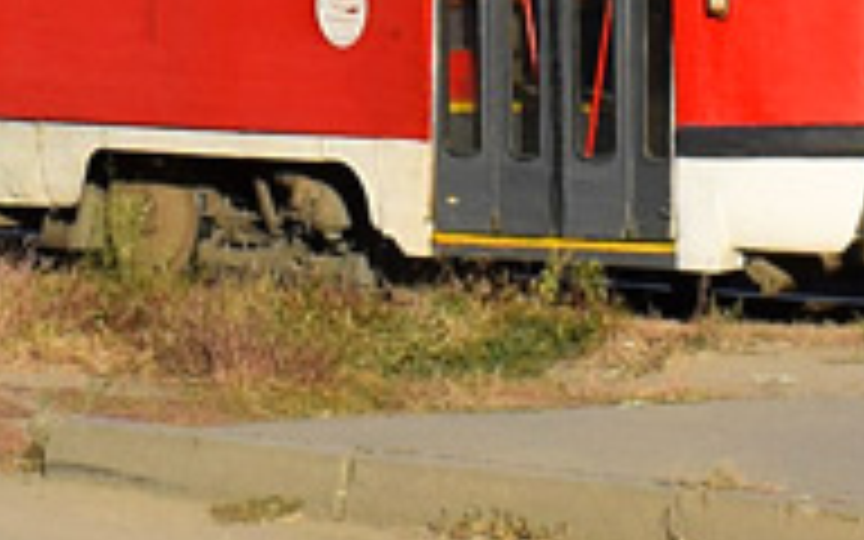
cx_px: 158
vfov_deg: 4.8
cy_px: -803
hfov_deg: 8.0
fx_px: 6193
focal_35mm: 263
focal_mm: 22
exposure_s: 1/640
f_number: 9
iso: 200
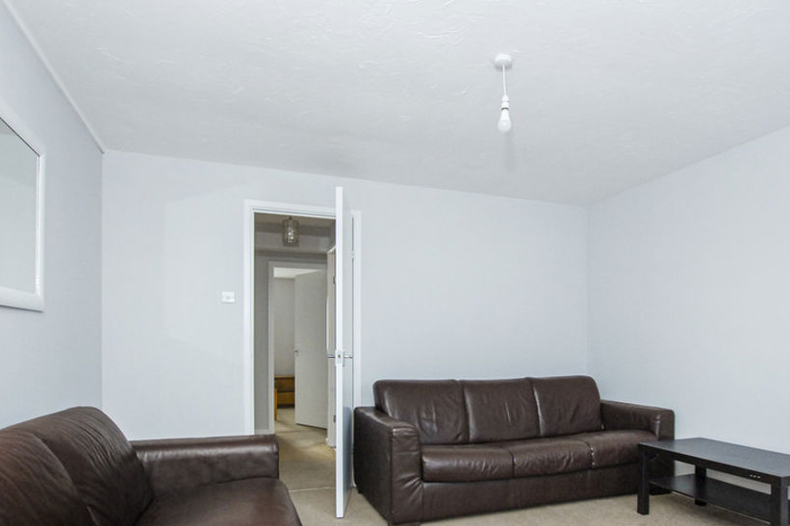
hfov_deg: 81.0
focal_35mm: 21
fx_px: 461
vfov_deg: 58.3
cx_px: 430
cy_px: 344
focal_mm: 10
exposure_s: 1/15
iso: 400
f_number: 6.3
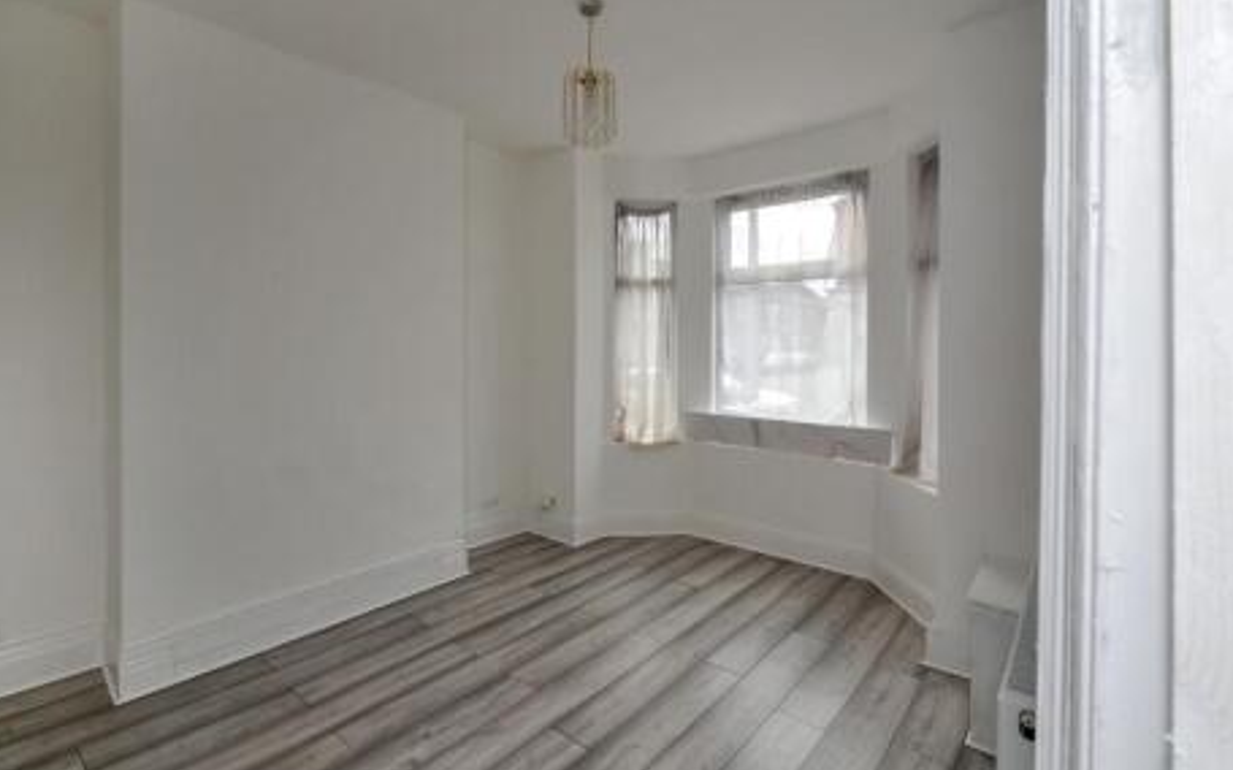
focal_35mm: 16
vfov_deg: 71.2
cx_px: 623
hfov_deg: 97.8
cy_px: 376
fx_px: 537
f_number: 7.1
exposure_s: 1/160
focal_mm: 10
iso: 400
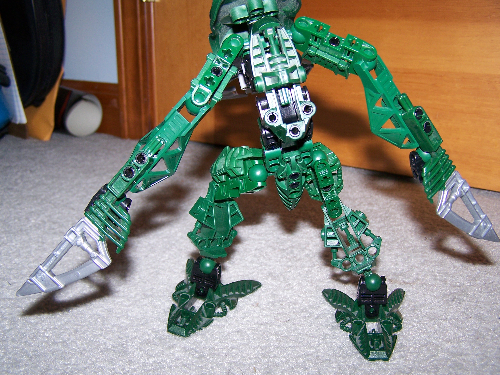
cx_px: 253
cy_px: 189
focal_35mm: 39
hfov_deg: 47.9
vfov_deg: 36.8
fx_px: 563
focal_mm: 6.3
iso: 80
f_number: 2.8
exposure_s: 1/60
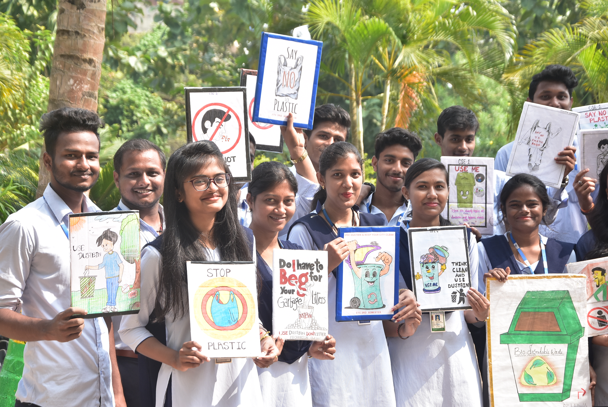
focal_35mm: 99
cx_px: 304
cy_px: 204
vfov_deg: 13.8
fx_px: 1673
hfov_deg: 20.6
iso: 400
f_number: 8
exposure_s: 1/250
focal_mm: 66
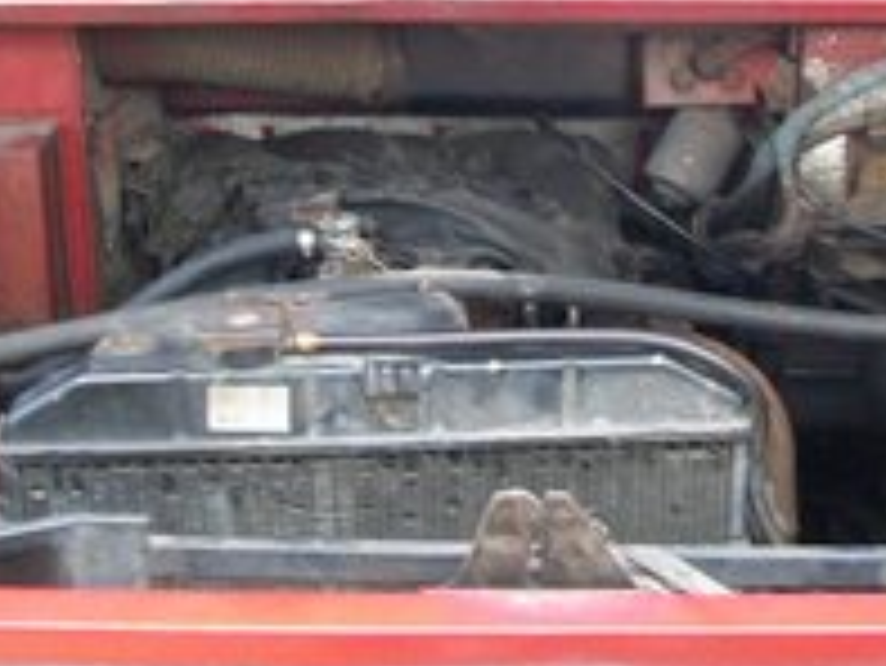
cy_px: 90
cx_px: 454
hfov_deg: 28.1
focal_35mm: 69
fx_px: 1767
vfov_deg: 21.0
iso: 160
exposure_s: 1/72.1
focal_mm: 5.7
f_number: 2.8
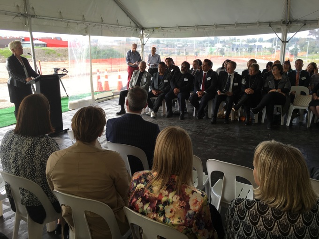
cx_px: 160
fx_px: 267
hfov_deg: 61.7
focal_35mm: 29
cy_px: 120
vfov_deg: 48.2
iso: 25
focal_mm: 4.15
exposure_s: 1/130
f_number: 2.2
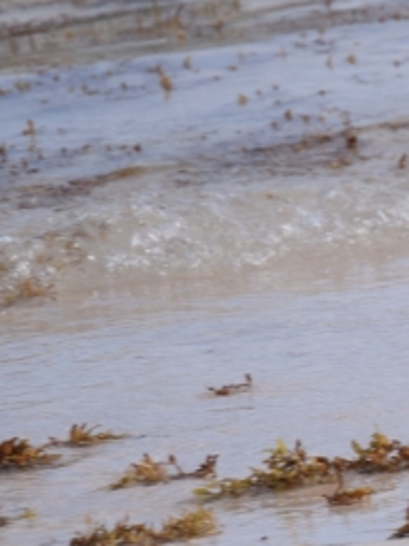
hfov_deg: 1.3
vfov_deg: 1.7
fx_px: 18180
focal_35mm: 1154
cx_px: 1074
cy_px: 363
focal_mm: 200
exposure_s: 1/800
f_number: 8
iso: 200
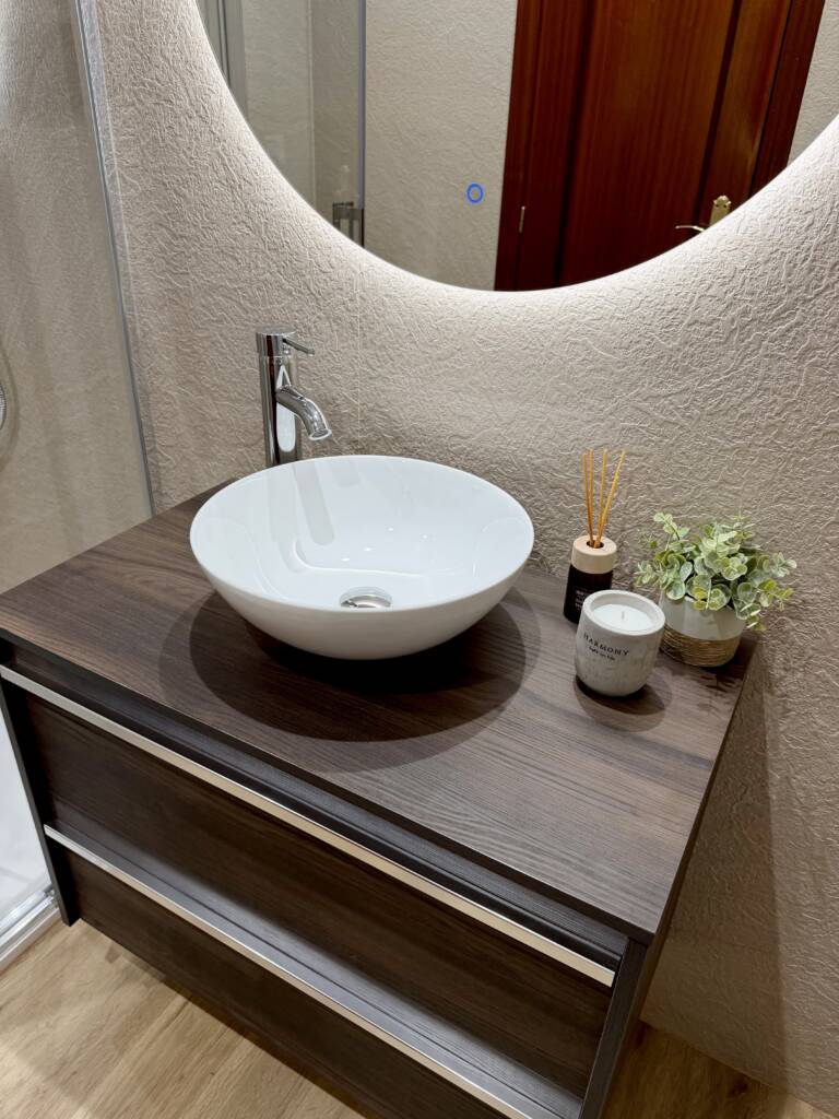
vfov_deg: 71.6
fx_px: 776
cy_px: 560
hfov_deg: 56.8
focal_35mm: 24
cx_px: 420
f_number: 1.78
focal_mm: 6.76
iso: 125
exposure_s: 1/118
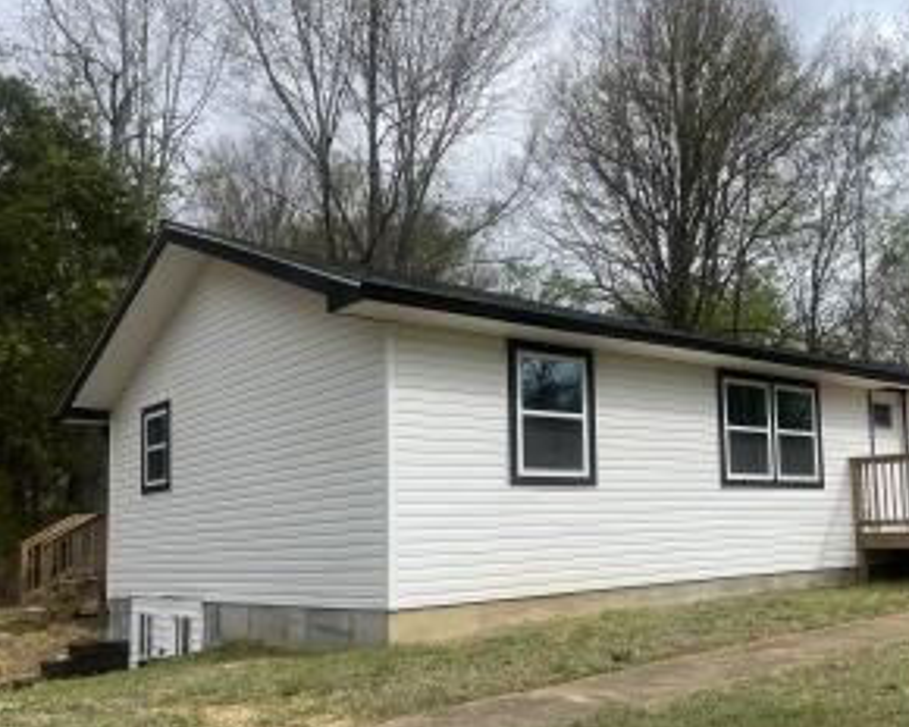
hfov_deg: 50.4
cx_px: 624
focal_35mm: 35
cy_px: 432
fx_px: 942
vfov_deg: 42.0
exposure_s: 1/3413
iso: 50
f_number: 1.6
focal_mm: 5.1
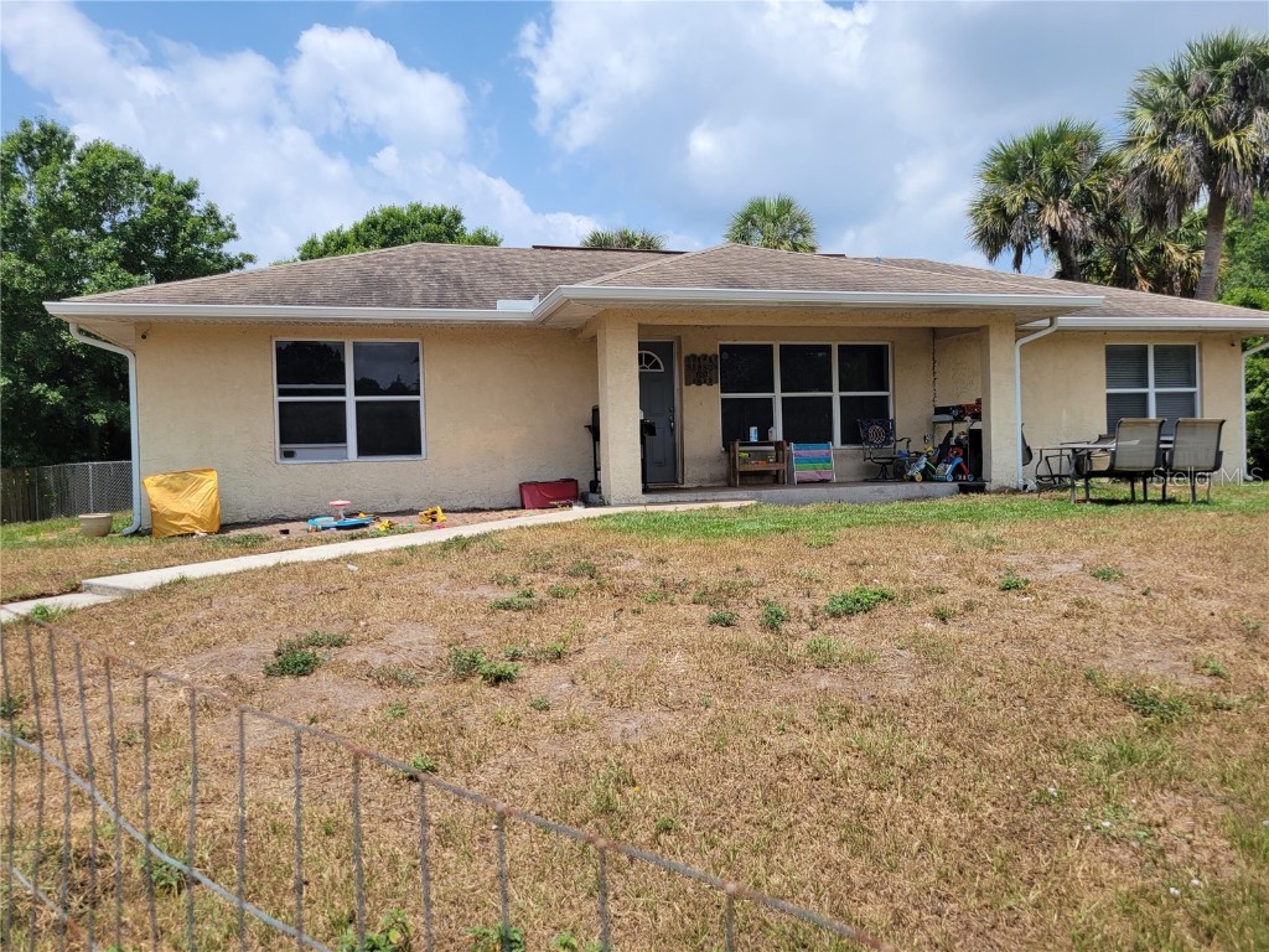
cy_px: 476
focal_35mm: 26
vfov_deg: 53.1
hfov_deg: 67.3
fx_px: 953
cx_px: 634
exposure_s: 1/2359
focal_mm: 5.4
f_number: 1.8
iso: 40
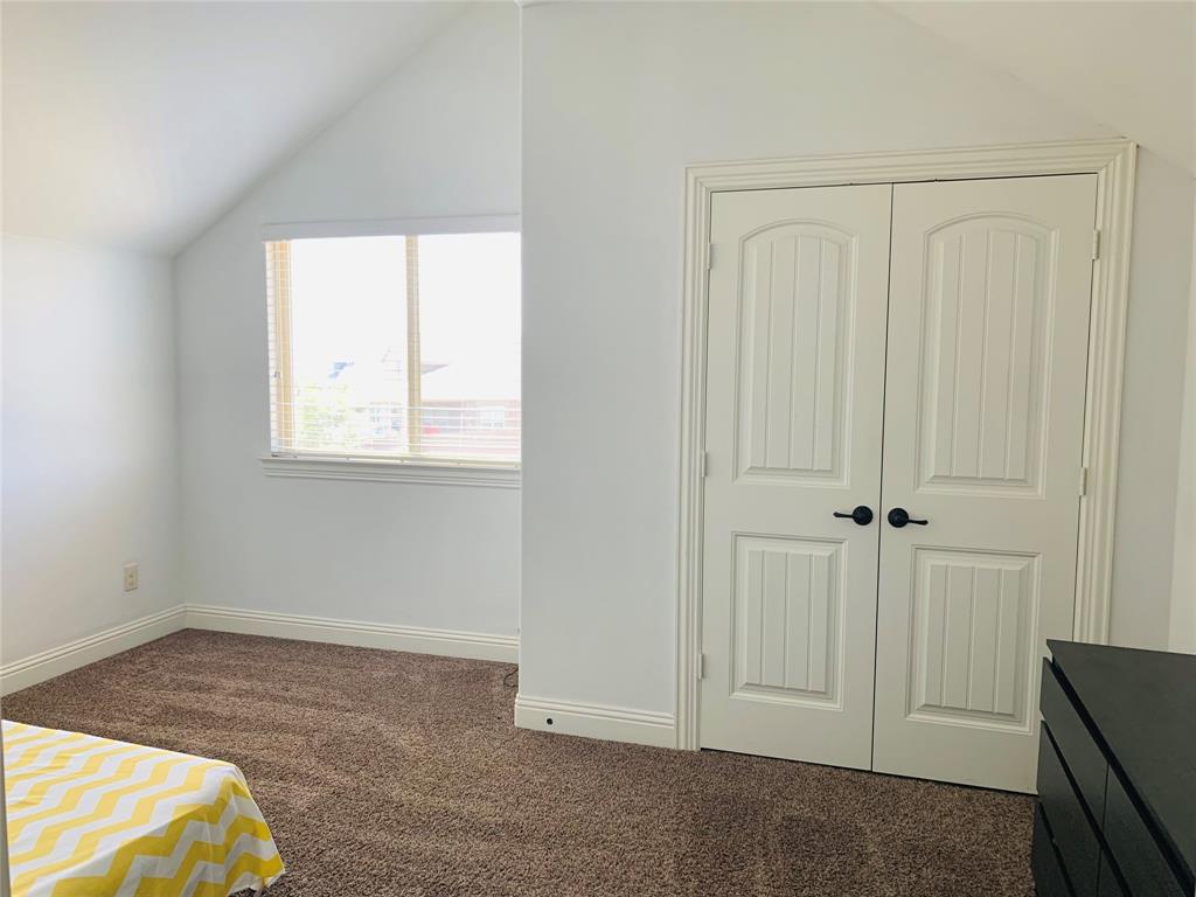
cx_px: 598
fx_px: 898
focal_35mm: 26
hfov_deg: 67.3
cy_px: 448
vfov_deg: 53.1
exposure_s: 1/77
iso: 100
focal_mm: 4.25
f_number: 1.8
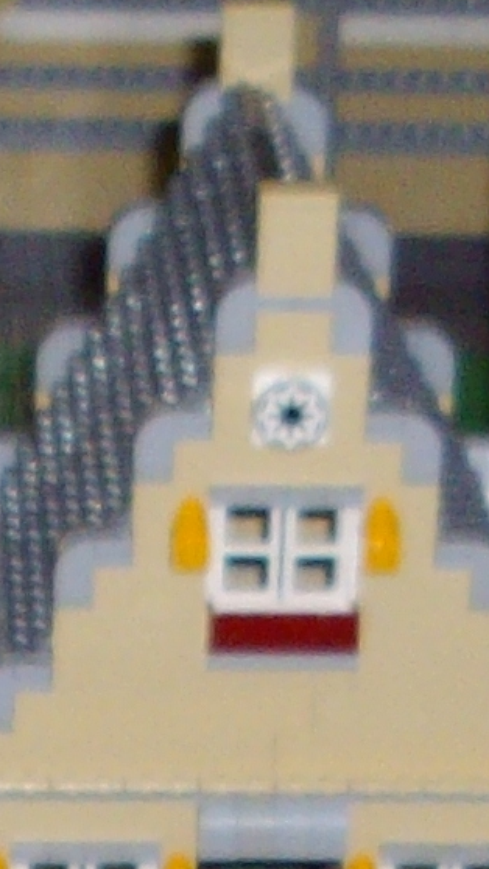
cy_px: 1185
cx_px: 121
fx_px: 5438
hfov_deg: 5.1
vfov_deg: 9.0
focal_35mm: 236
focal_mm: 6.2
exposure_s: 1/50
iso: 160
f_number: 2.8
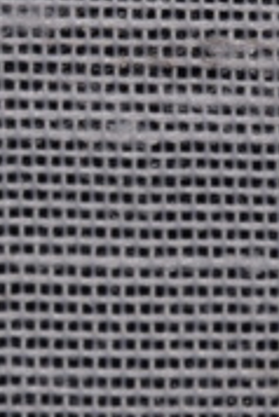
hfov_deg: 2.4
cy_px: -176
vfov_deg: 3.6
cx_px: -188
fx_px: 6569
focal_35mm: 566
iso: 100
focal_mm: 85
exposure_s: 1/60
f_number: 32
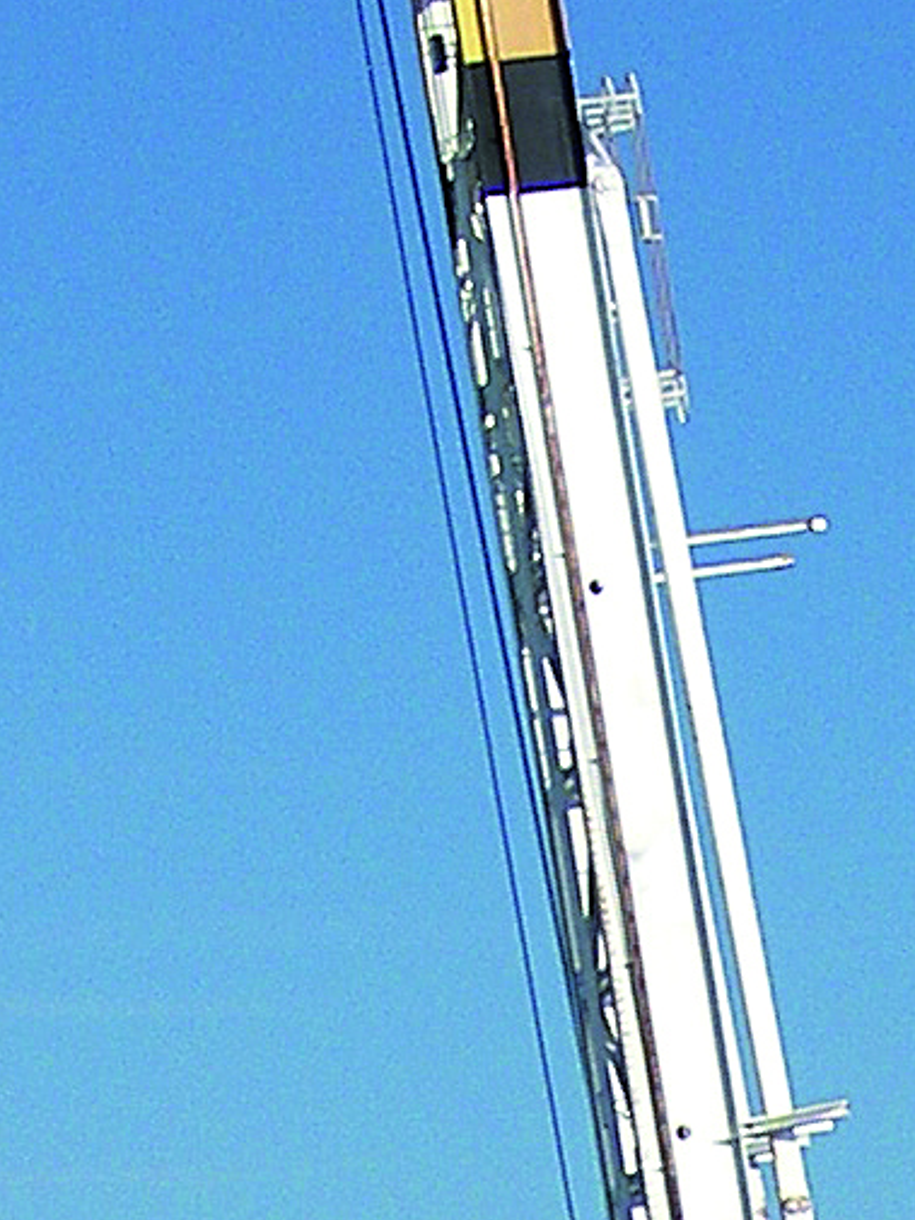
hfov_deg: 5.1
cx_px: 1444
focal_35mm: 291
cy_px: 2921
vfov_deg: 6.5
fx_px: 10252
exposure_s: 1/1250
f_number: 3.6
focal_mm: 9.4
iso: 50
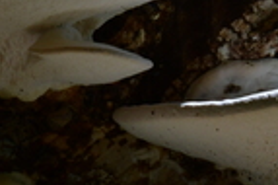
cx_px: 93
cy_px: 166
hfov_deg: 3.7
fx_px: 4281
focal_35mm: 555
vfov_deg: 2.5
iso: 250
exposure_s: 1/200
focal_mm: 86
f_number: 13
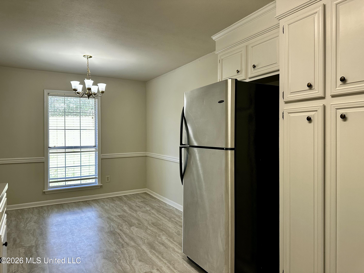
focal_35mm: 24
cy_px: 136
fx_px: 252
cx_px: 182
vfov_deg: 56.8
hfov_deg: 71.6
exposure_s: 1/120
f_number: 1.78
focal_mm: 6.86
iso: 160
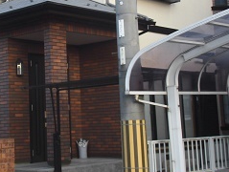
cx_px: 72
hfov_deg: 27.2
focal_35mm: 71
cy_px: 41
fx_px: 470
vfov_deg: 20.6
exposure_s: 1/160
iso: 64
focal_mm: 6.01
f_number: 3.4
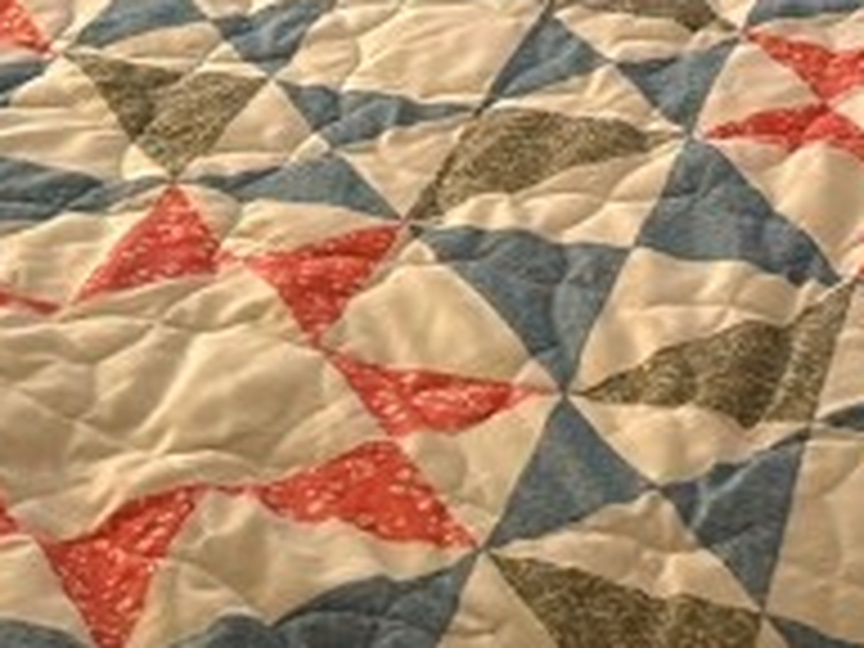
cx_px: 783
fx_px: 3195
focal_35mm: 128
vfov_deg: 10.3
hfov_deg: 15.2
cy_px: -792
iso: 320
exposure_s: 1/120
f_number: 1.78
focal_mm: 6.76
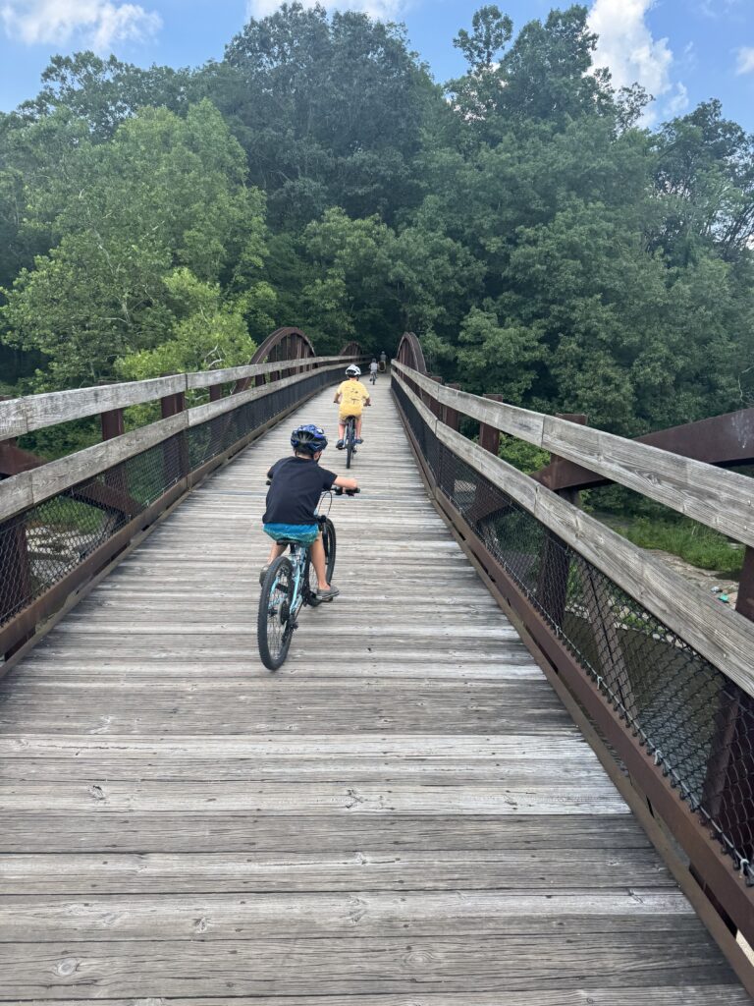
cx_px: 377
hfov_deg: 56.8
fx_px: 697
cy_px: 503
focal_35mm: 24
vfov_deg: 71.6
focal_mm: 6.76
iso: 80
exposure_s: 1/1311
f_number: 1.78
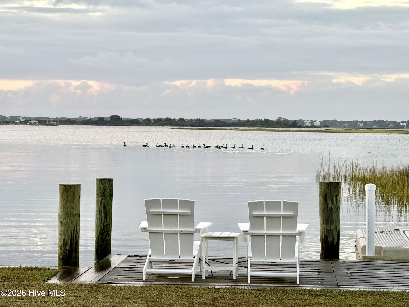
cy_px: 154
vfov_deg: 12.3
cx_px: 204
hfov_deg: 16.4
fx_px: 1418
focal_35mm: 120
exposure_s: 1/99
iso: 50
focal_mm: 15.66
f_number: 2.8
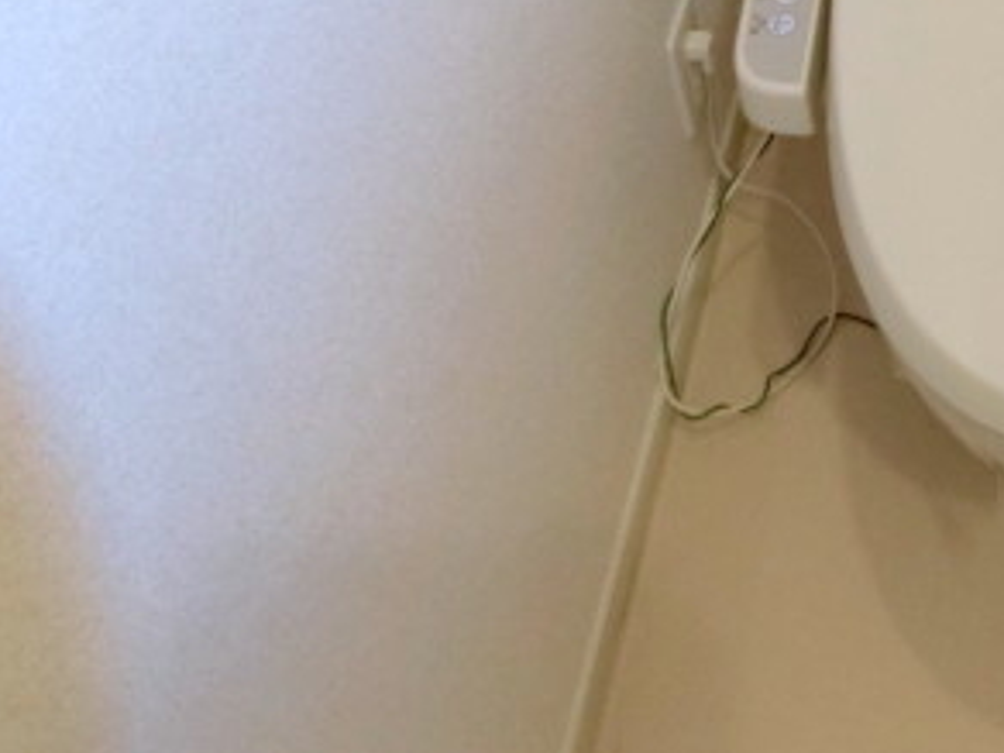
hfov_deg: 31.4
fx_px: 1508
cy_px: -117
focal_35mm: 52
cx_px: 1176
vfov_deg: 25.5
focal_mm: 4.06
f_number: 2.7
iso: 800
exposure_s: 1/80
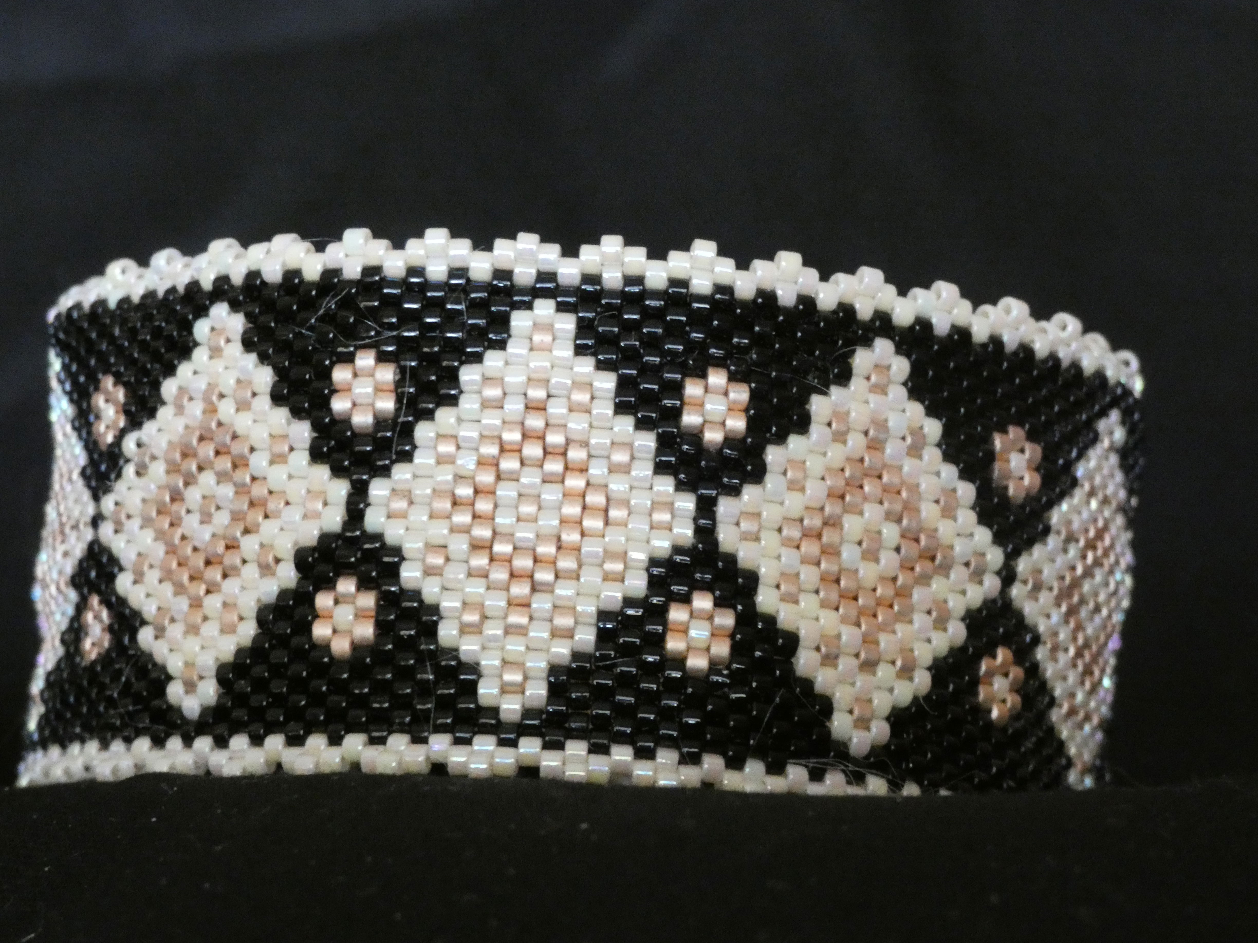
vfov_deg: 11.0
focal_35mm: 135
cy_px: 472
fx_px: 4906
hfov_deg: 14.6
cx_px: 629
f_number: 5.3
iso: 1600
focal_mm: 24.2
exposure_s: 1/13
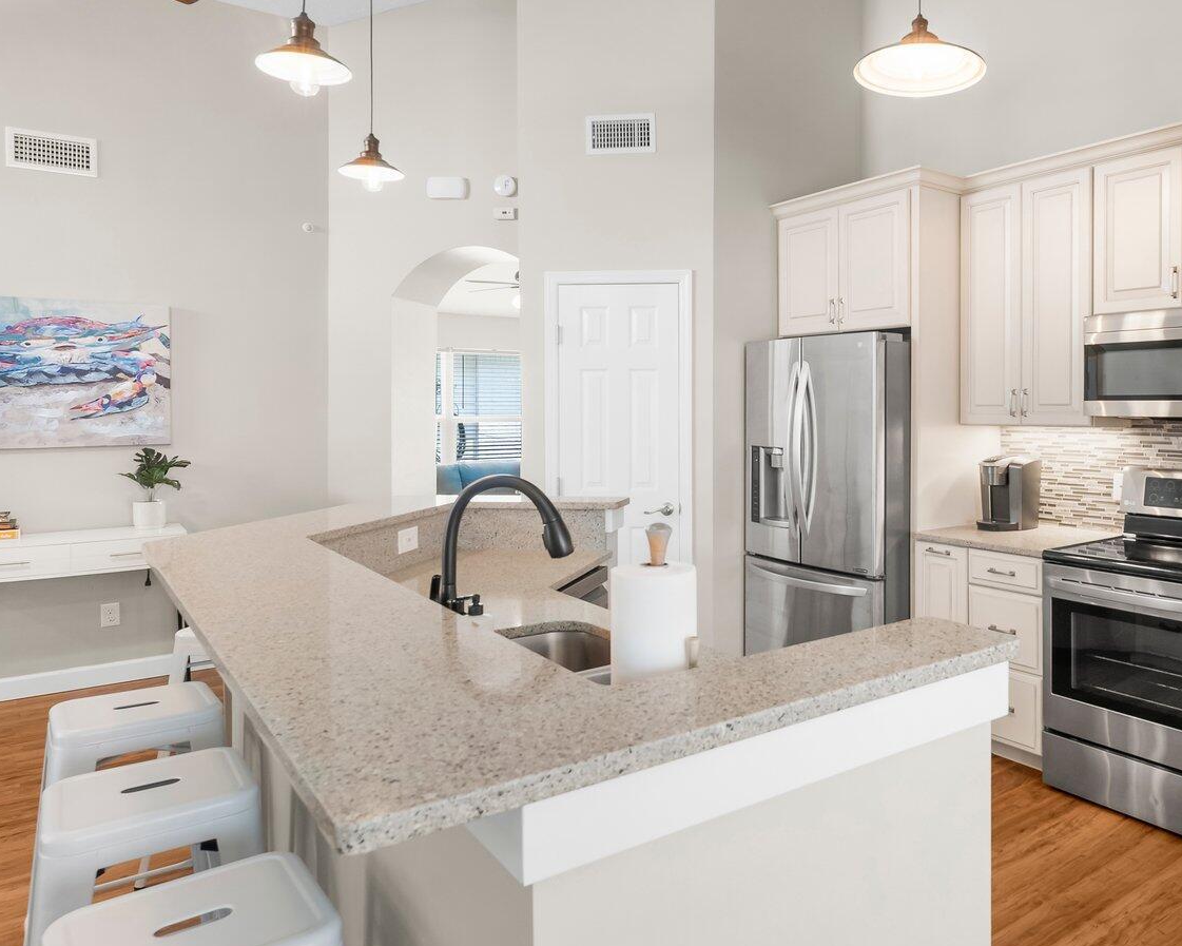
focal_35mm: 24
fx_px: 840
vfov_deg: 58.8
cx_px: 820
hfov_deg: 67.6
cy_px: 465
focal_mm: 14
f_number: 8
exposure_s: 1/8
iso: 400
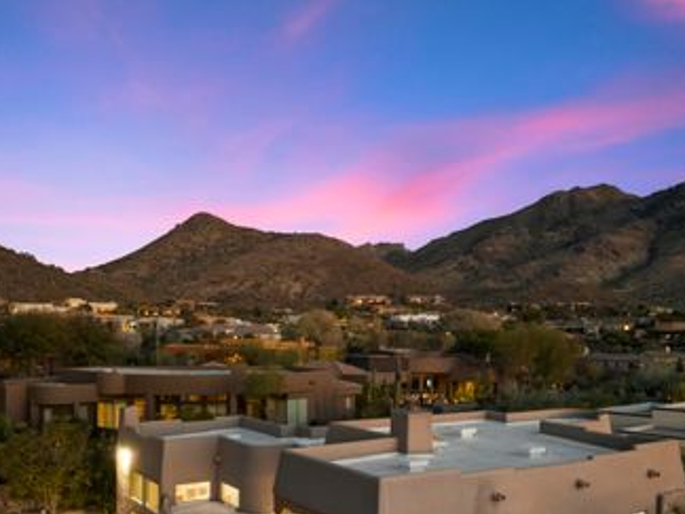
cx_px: 381
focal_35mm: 37
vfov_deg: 38.1
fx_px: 732
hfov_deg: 50.0
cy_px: 355
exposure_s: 1/8
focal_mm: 12.3
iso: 1060
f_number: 2.8
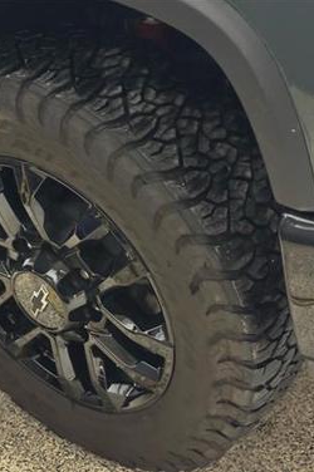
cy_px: 236
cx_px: 131
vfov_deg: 30.1
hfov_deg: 20.3
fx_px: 878
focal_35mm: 67
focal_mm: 6.76
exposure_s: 1/20
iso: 640
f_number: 1.78
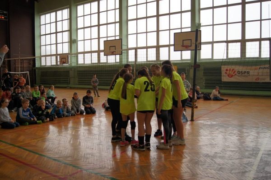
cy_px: 90
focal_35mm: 30
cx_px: 136
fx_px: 226
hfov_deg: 62.0
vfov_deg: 43.5
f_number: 3.5
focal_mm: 20
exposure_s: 1/125
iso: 250
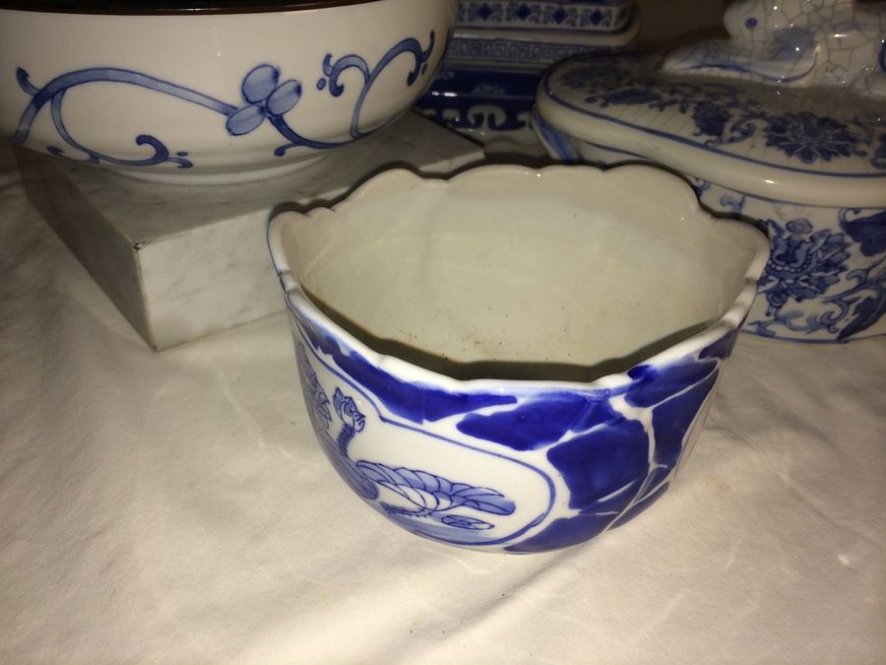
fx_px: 768
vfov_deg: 46.8
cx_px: 443
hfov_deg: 60.0
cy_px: 332
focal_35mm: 30
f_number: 2.2
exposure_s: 1/107
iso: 32
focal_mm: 4.12
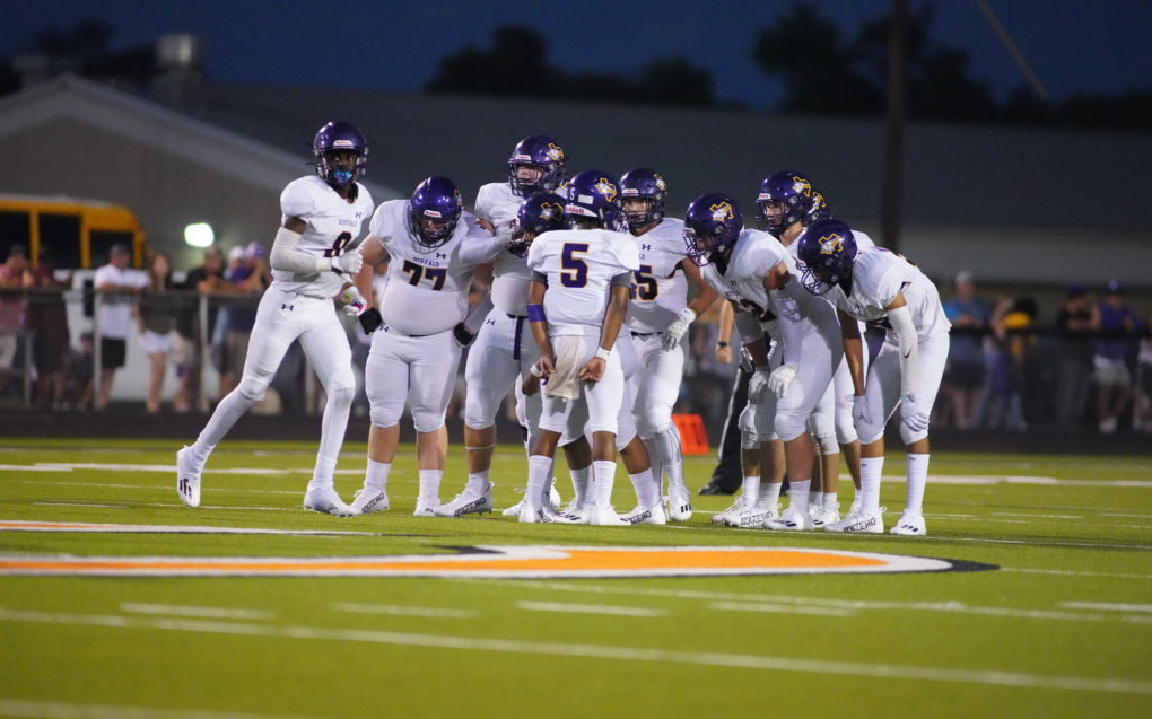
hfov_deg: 6.8
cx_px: 576
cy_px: 348
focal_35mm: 307
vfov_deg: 4.3
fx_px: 9636
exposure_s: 1/800
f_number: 2.8
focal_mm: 300
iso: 12800
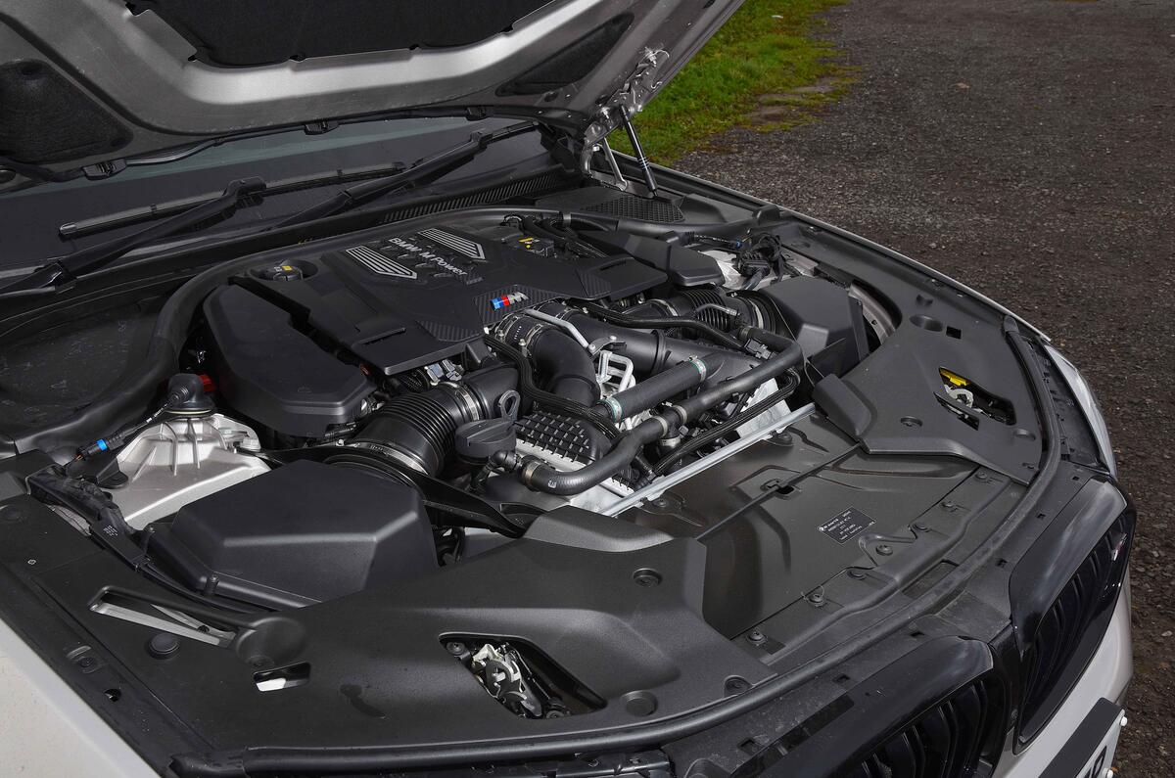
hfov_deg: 55.9
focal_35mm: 34
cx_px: 588
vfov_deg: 38.7
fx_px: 1108
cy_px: 389
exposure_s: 1/40
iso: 250
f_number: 13
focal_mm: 34
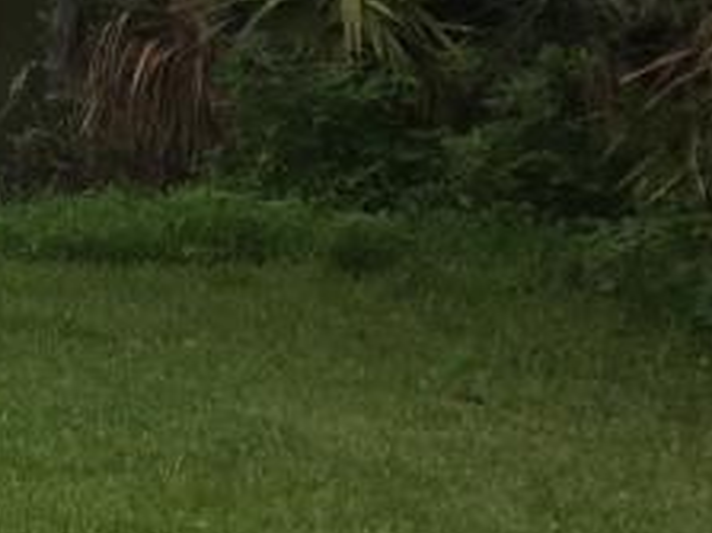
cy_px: -105
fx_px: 2734
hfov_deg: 12.6
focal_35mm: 133
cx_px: -811
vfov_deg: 10.9
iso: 32
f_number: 2.2
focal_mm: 4.15
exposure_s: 1/391
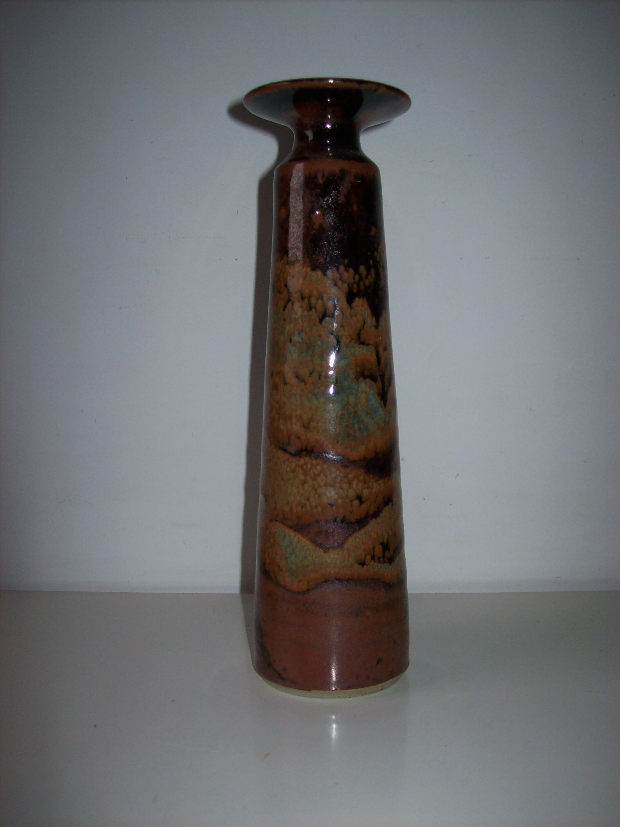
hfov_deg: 39.6
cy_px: 414
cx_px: 310
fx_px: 860
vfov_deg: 51.4
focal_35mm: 36
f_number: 2.7
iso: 80
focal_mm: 6
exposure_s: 1/64
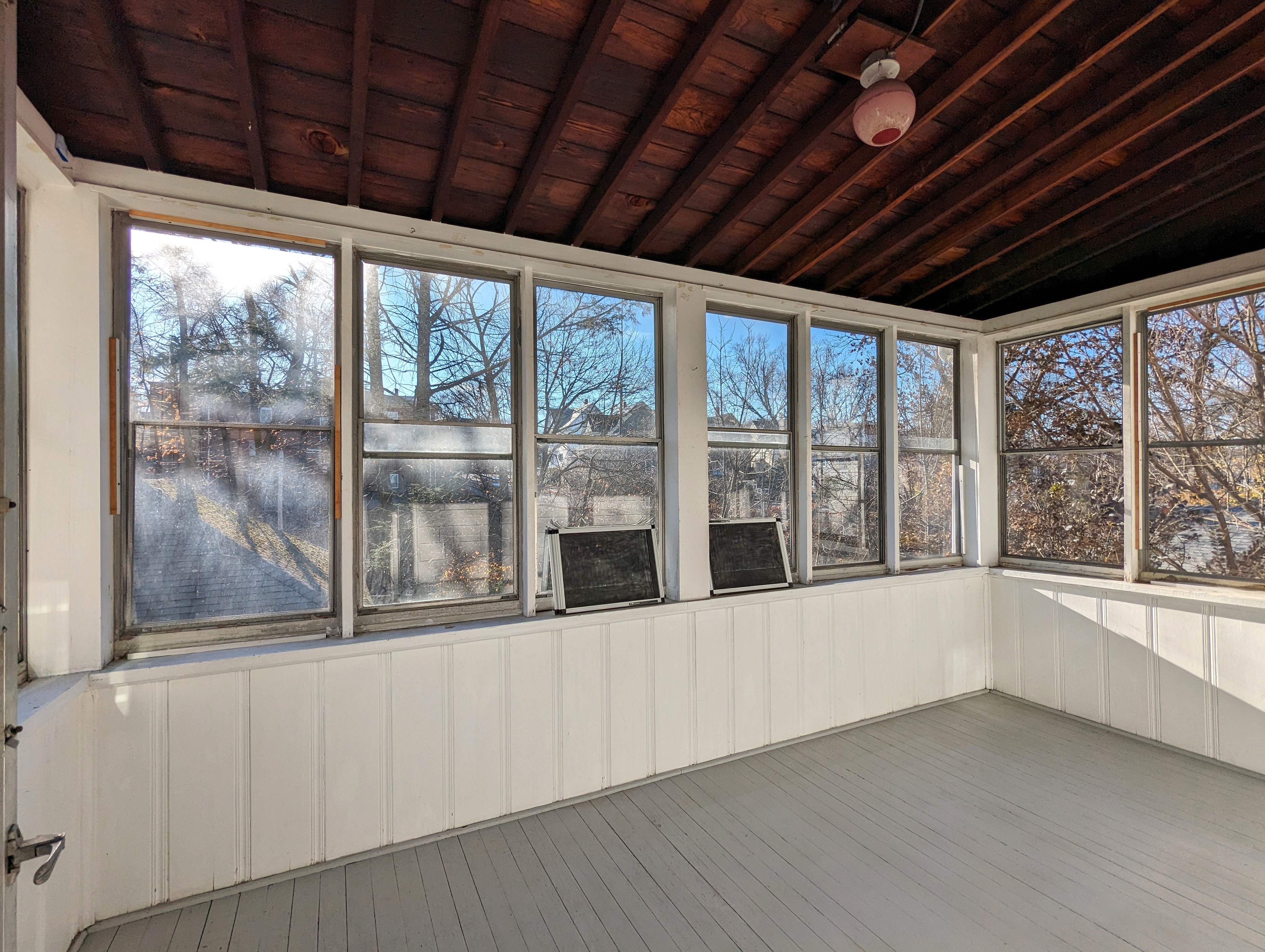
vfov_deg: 78.2
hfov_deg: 94.4
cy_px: 476
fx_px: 586
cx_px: 632
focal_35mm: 16
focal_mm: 2.35
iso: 46
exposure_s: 1/1387
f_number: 2.2
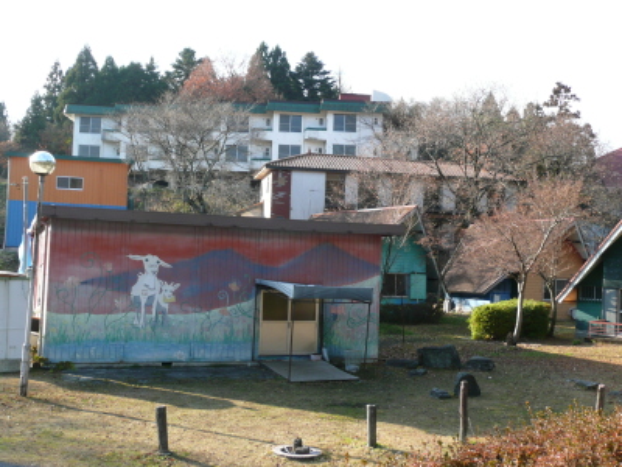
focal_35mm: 40
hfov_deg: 46.8
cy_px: 234
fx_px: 719
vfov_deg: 36.0
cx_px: 311
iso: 100
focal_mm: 6.5
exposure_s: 1/160
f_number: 3.9
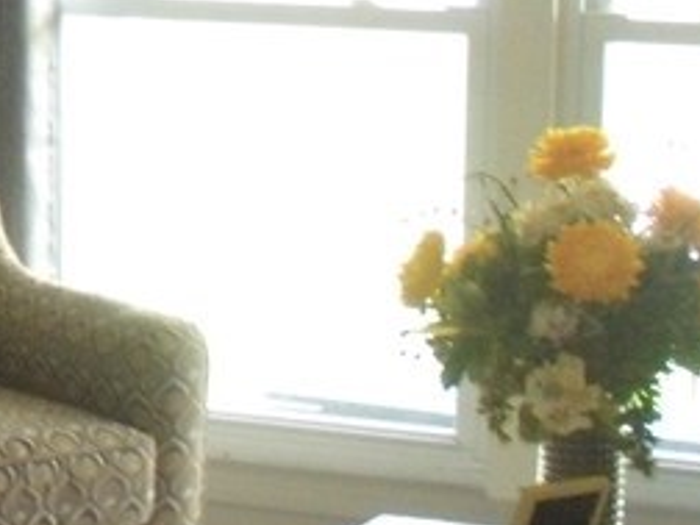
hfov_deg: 12.9
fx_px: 2952
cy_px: 200
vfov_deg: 10.2
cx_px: -281
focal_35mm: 146
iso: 400
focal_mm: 6.4
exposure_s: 1/30
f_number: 3.6
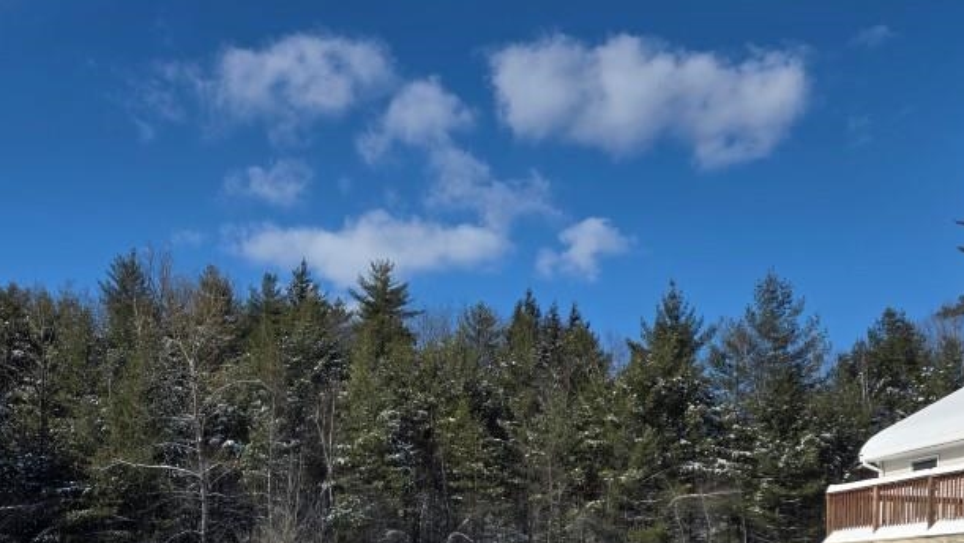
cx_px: 325
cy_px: 518
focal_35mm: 42
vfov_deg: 27.1
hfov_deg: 47.6
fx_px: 1074
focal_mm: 6.3
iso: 64
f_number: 1.7
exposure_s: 1/7944
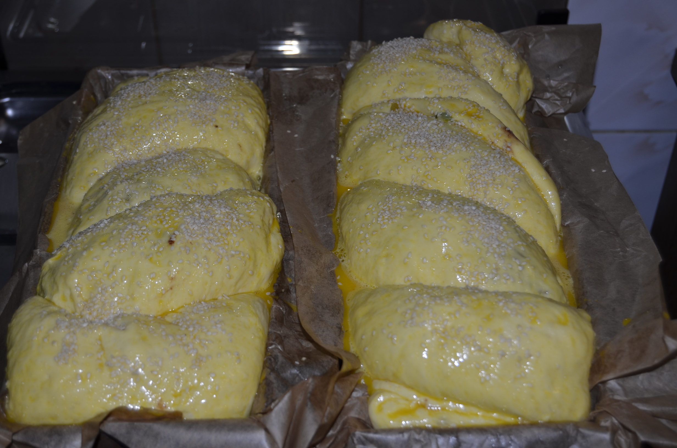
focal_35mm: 51
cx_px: 338
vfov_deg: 26.4
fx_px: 957
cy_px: 224
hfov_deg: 39.0
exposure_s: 1/125
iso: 200
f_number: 5.6
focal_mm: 34
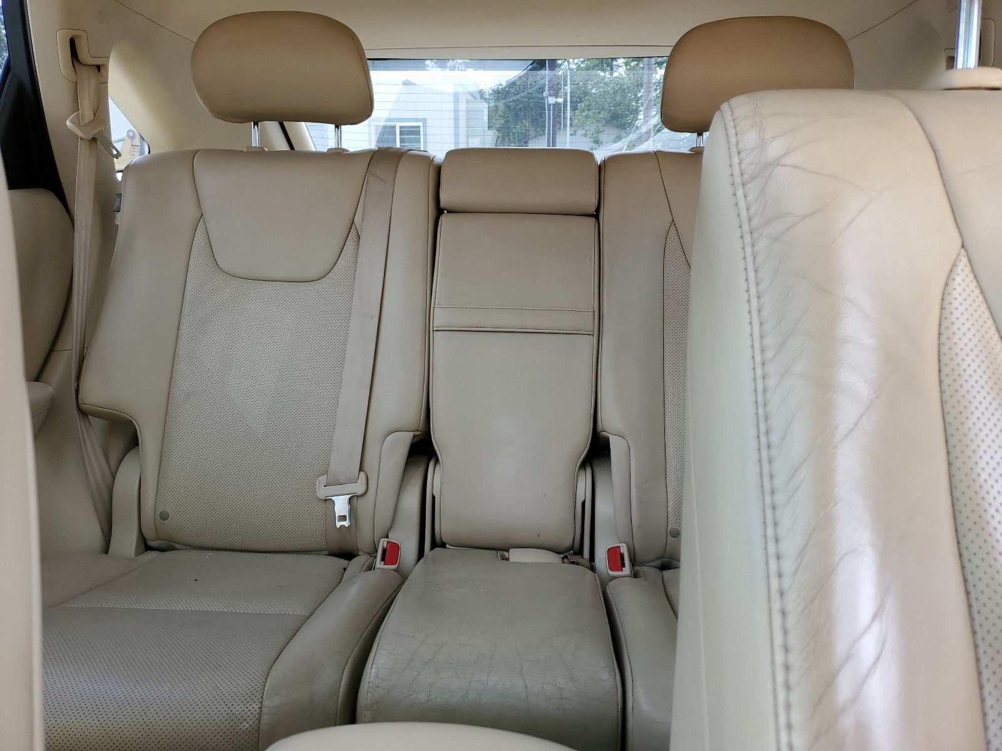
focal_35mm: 26
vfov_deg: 53.1
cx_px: 501
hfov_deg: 67.3
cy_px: 376
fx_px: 753
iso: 50
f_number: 1.5
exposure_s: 1/147
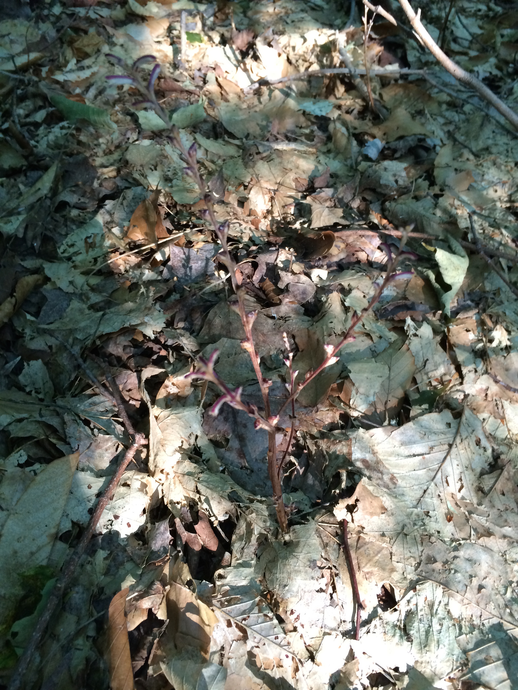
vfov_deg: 60.0
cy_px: 345
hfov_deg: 46.8
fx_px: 599
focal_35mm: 30
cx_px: 259
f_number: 2.2
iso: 125
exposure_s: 1/30
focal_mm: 4.12
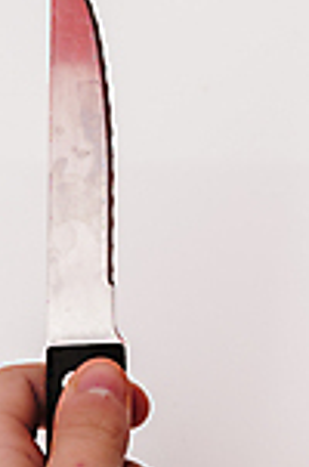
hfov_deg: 4.9
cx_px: 238
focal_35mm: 279
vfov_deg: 7.4
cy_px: 272
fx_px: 3608
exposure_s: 1/200
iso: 400
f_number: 9
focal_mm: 70
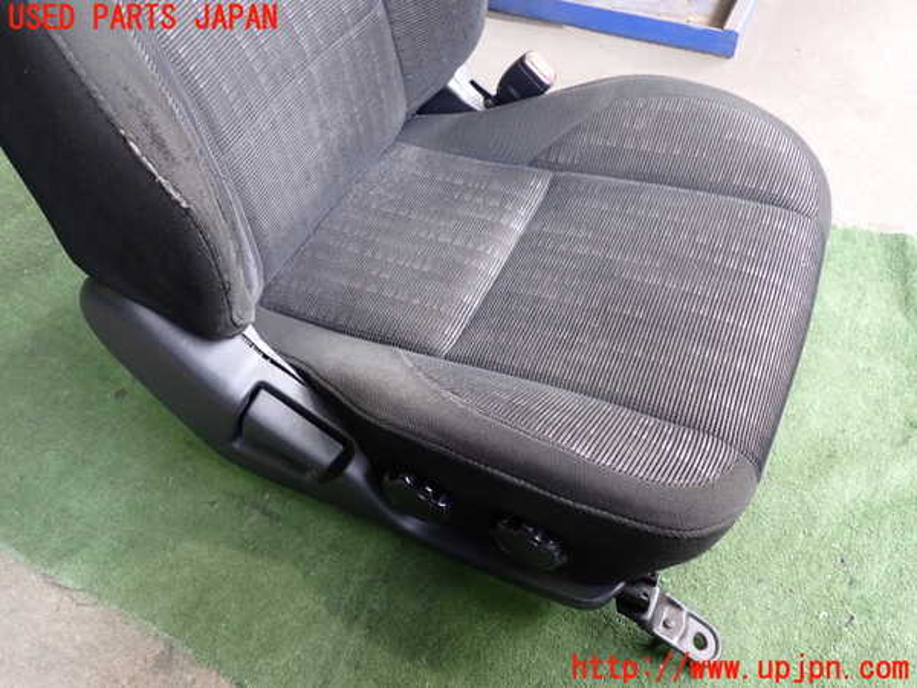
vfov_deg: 46.8
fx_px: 795
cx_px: 458
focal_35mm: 30
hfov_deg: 60.0
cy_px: 344
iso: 200
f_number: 2.3
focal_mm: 5.4
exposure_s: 1/30
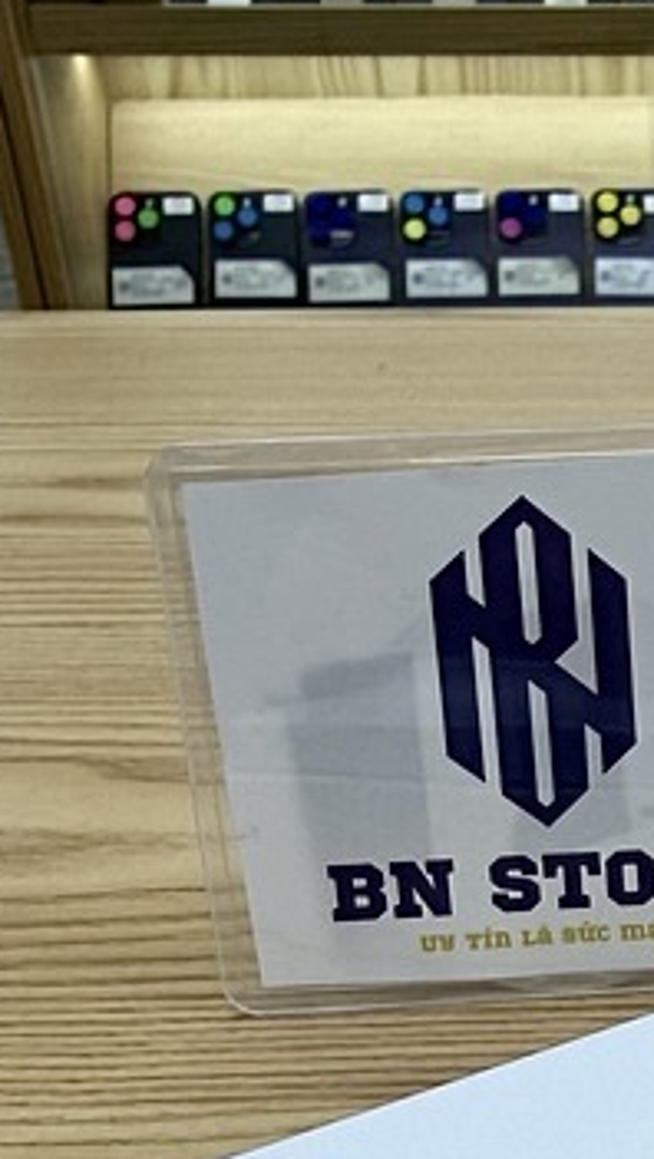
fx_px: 2061
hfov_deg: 16.8
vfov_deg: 28.5
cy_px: 1281
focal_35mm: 67
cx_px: 907
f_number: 2.2
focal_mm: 2.22
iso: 50
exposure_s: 1/120
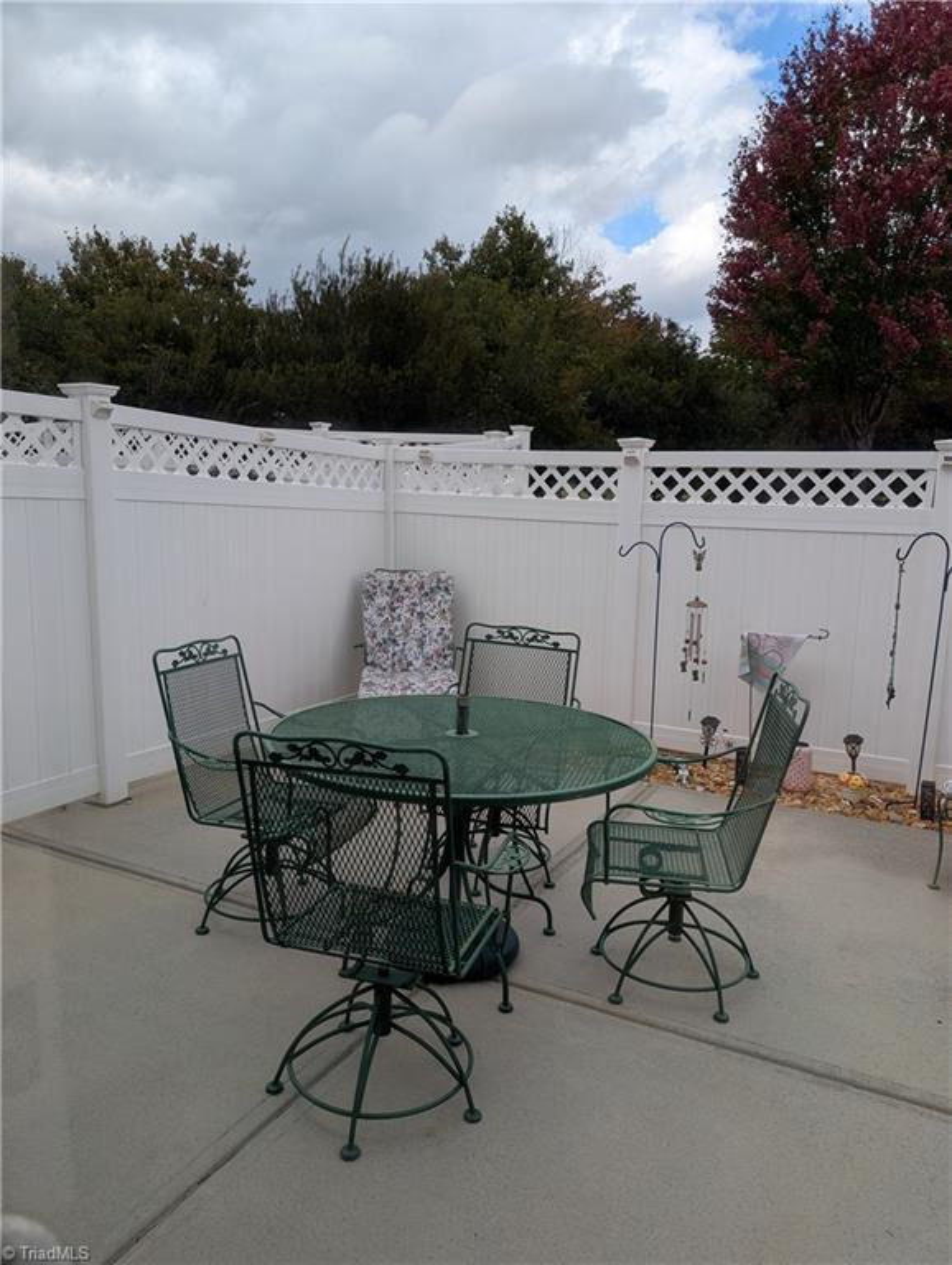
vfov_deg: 71.5
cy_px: 632
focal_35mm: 24
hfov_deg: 56.9
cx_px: 476
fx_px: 878
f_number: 1.68
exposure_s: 1/887
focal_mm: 6.9
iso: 22
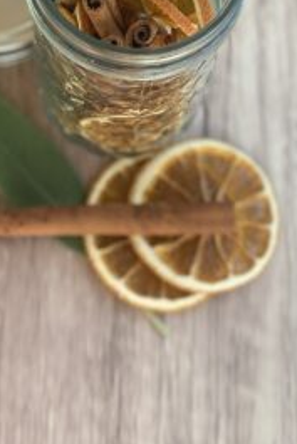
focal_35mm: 102
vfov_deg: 19.8
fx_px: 1261
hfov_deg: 13.4
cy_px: 104
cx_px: 120
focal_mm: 6
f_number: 2
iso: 50
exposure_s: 1/122
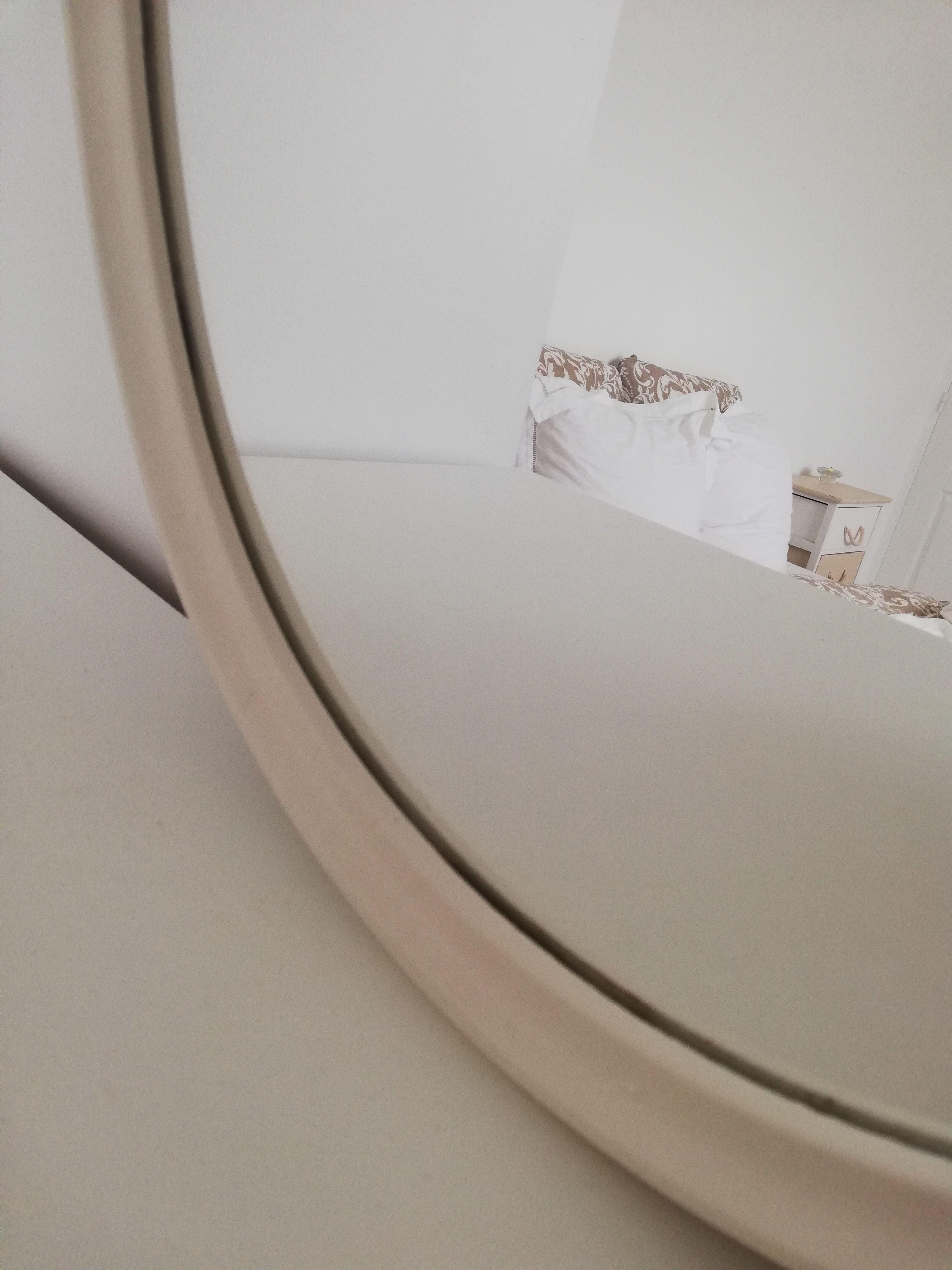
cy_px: 635
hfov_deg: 53.1
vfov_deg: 67.3
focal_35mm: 26
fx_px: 953
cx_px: 476
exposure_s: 1/50
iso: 160
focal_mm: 3.81
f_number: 2.2
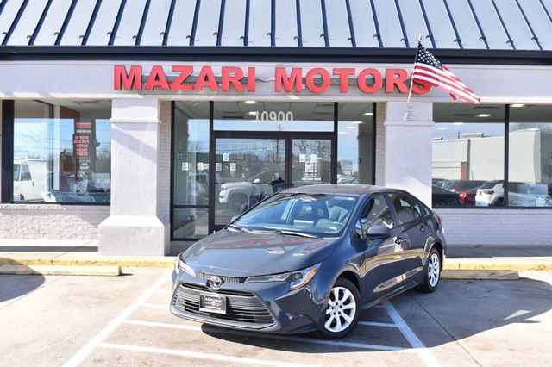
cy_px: 184
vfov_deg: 31.9
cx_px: 276
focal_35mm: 42
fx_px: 644
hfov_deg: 46.4
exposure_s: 1/250
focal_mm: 28
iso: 360
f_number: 8
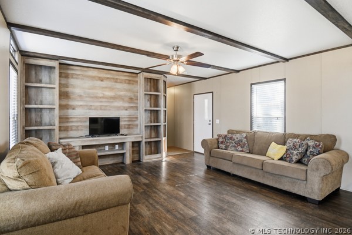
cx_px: 176
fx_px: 176
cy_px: 118
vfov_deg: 67.4
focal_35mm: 18
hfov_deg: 90.0
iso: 250
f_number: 13
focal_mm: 12
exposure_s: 1/25
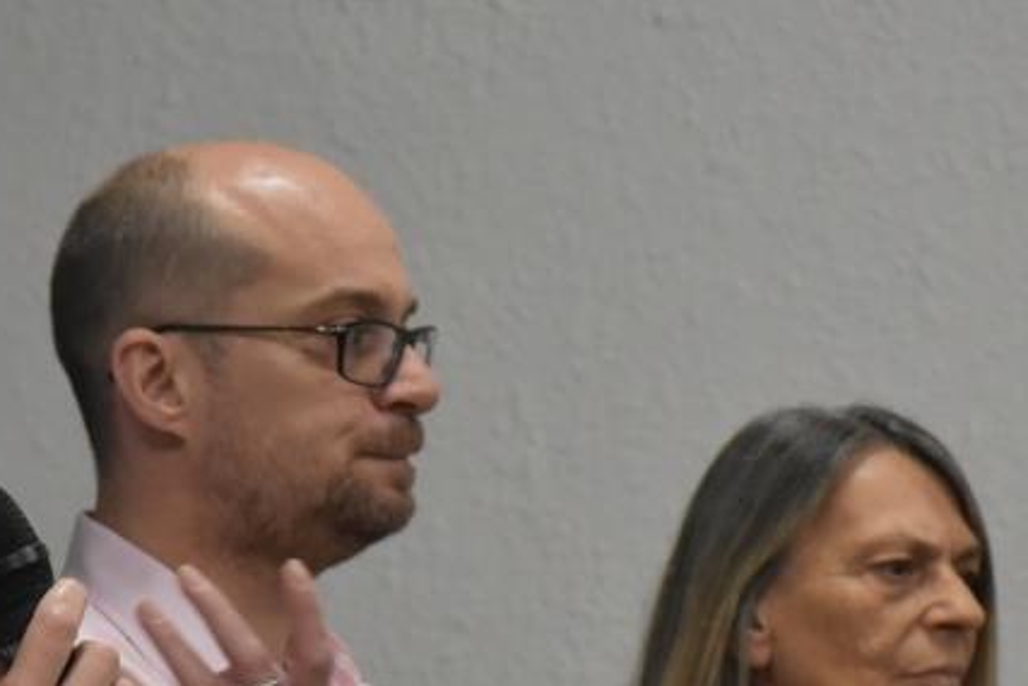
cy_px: 434
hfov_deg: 8.2
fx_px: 7198
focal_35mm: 252
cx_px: 200
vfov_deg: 5.5
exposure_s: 1/200
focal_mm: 70
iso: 3200
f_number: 7.1
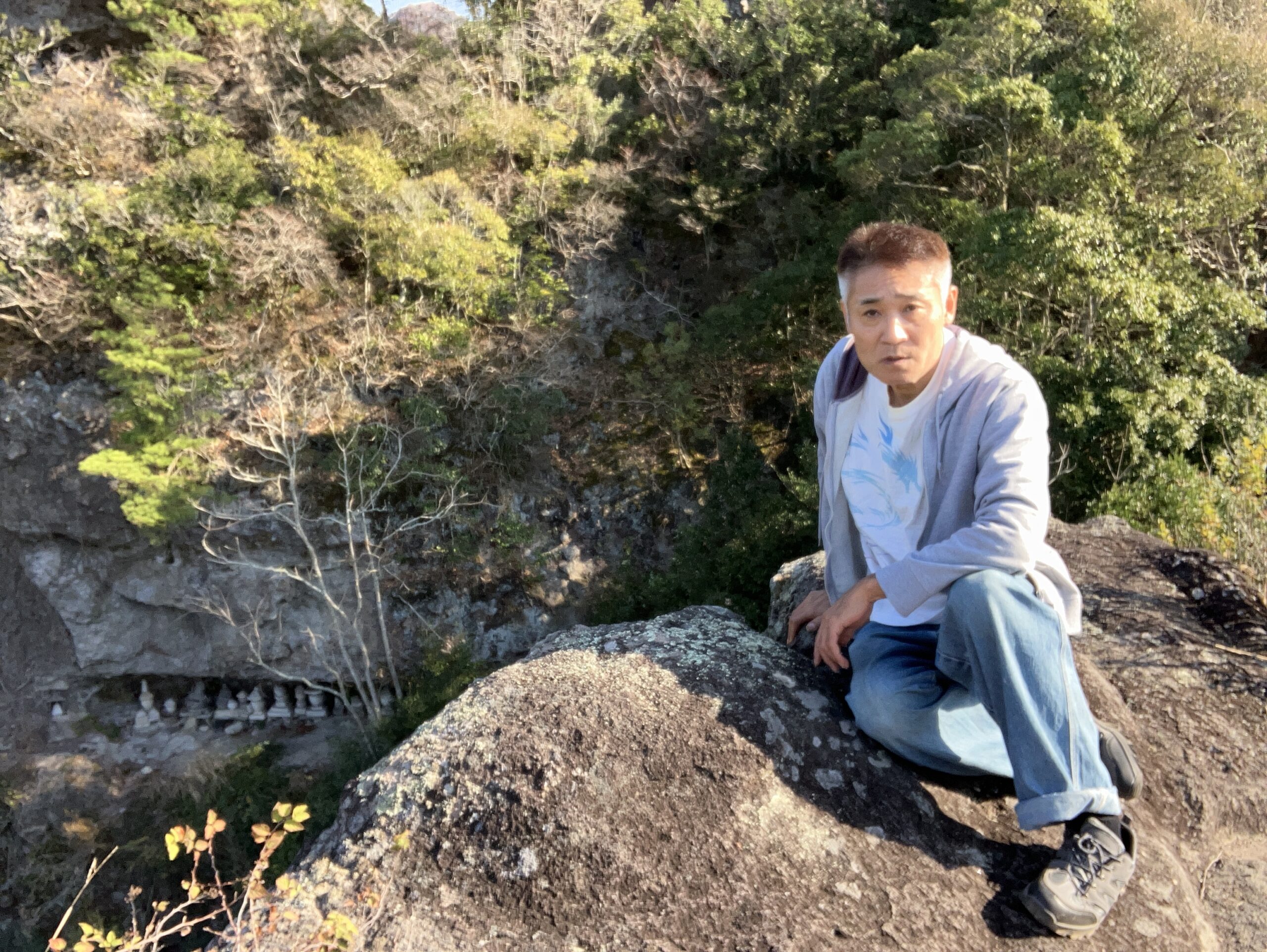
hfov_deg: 56.8
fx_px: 1172
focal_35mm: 32
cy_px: 476
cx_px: 634
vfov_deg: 44.2
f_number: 2.2
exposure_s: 1/387
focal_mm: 2.87
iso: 20
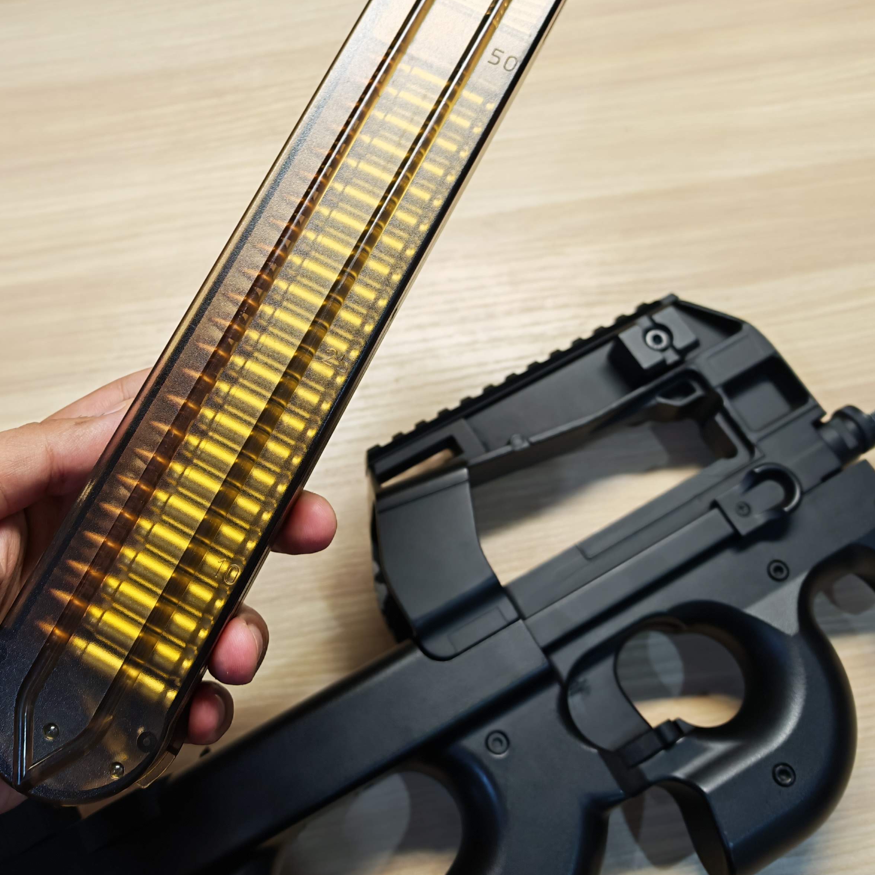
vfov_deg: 44.5
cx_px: 268
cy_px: 326
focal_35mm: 37
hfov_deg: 44.1
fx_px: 1058
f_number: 2
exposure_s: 1/100
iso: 160
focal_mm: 6.83
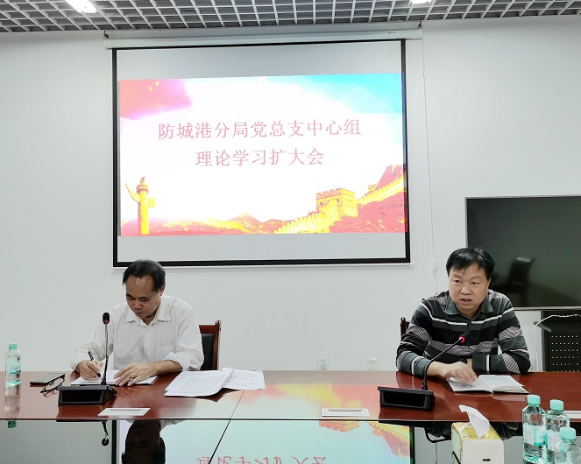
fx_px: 567
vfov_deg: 44.4
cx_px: 291
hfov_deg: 54.2
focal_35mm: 33
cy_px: 205
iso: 125
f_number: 1.8
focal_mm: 5.58
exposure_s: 1/50
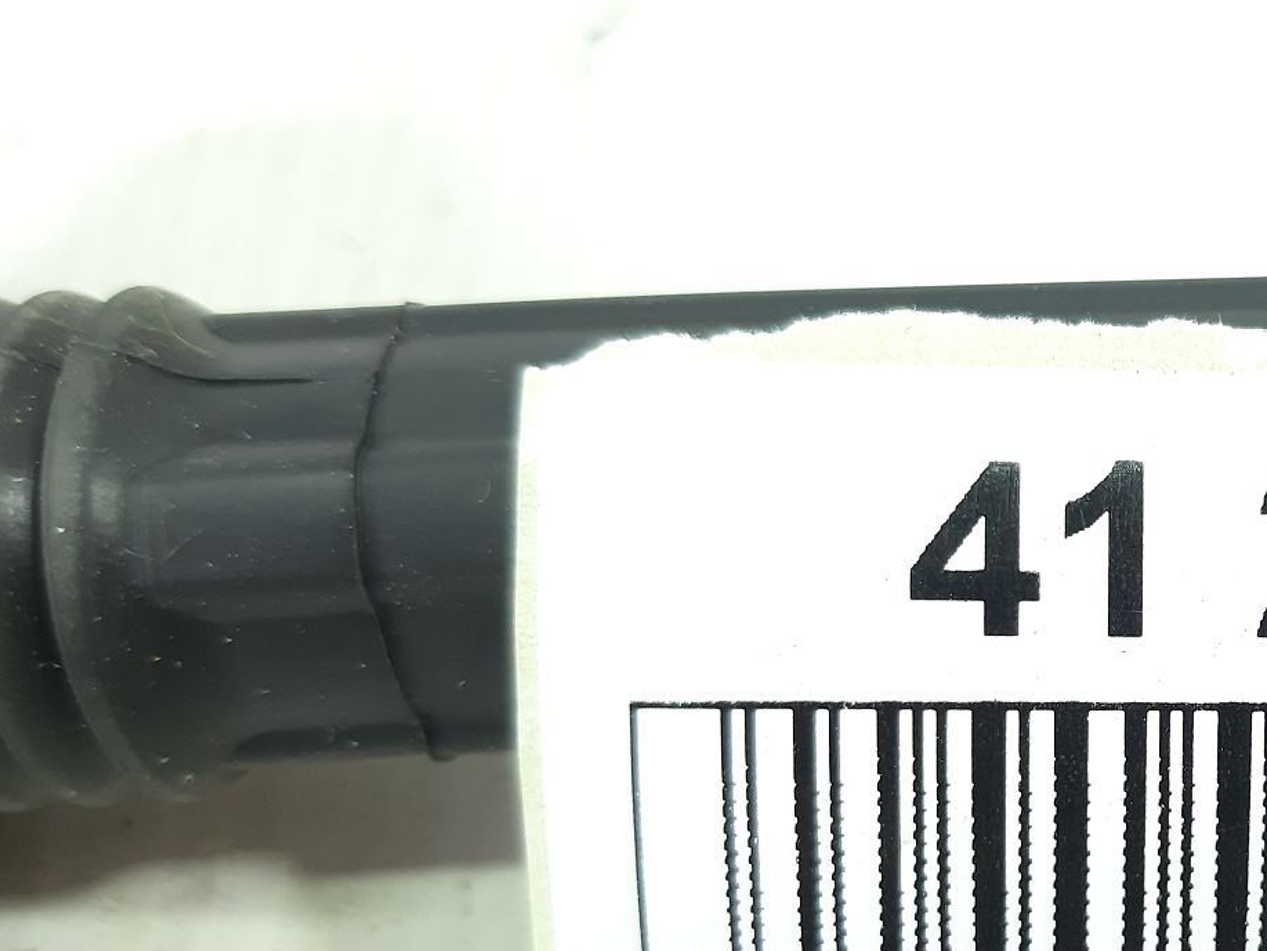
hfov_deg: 35.7
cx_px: 1159
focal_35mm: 50
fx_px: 1830
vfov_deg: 28.8
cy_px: 665
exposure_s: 1/50
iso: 100
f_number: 1.7
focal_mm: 3.93
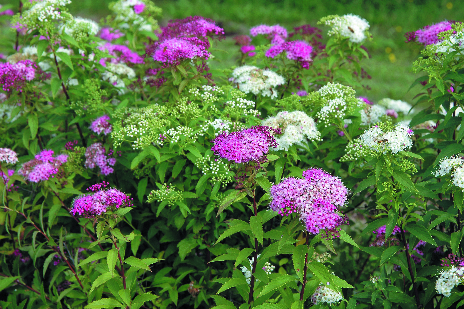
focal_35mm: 93
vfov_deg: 14.7
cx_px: 232
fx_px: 1198
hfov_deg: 21.9
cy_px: 154
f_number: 7.1
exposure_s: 1/400
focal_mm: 62
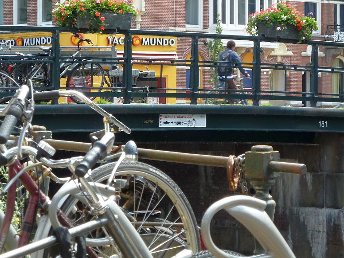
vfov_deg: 8.8
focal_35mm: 169
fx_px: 1679
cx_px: 191
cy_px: 118
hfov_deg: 11.7
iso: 160
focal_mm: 21
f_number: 4.4
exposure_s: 1/160
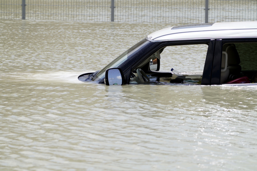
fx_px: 1428
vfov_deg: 6.9
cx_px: 128
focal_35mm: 200
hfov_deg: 10.3
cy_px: 86
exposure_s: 1/320
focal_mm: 200
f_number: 9
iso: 160
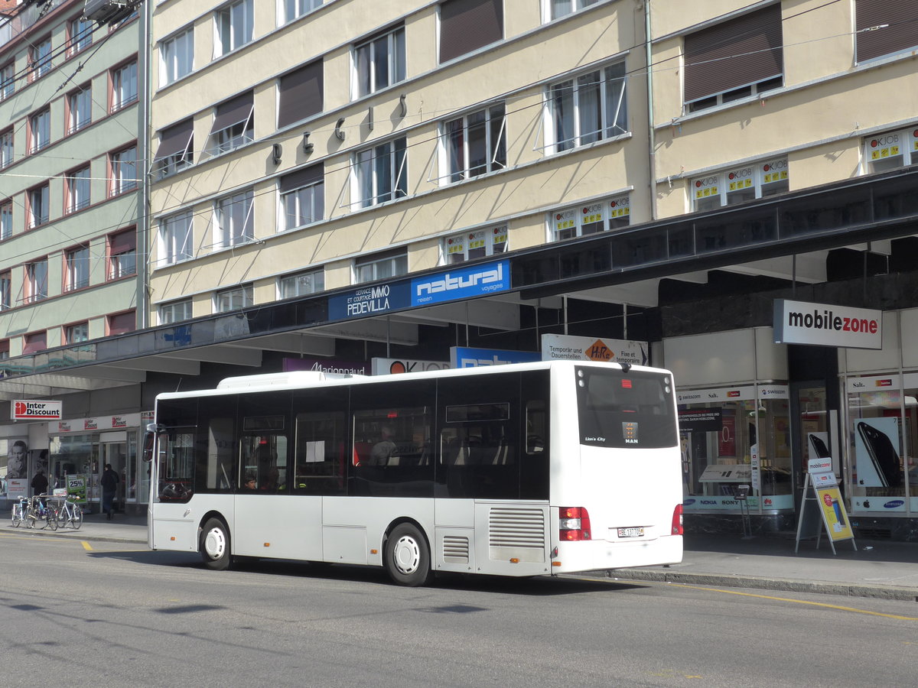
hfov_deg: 38.9
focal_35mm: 49
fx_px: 1299
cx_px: 459
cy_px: 344
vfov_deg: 29.7
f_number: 3.2
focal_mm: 10.1
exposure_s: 1/800
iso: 125
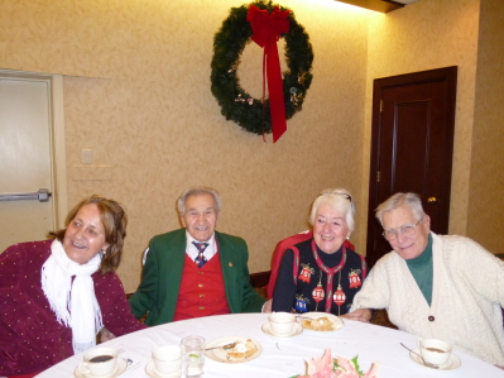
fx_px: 422
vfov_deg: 48.2
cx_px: 252
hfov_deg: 61.7
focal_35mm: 29
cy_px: 189
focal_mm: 5.1
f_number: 2.4
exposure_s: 1/60
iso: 200
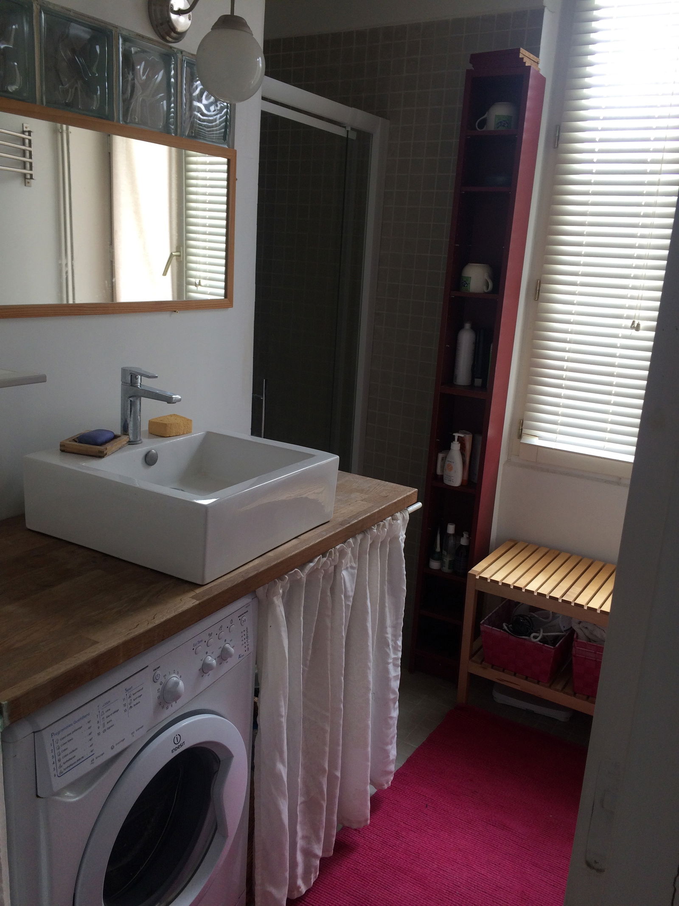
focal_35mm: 29
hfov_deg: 48.2
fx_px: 758
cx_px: 340
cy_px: 453
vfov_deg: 61.7
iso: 40
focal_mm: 4.15
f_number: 2.2
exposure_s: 1/33
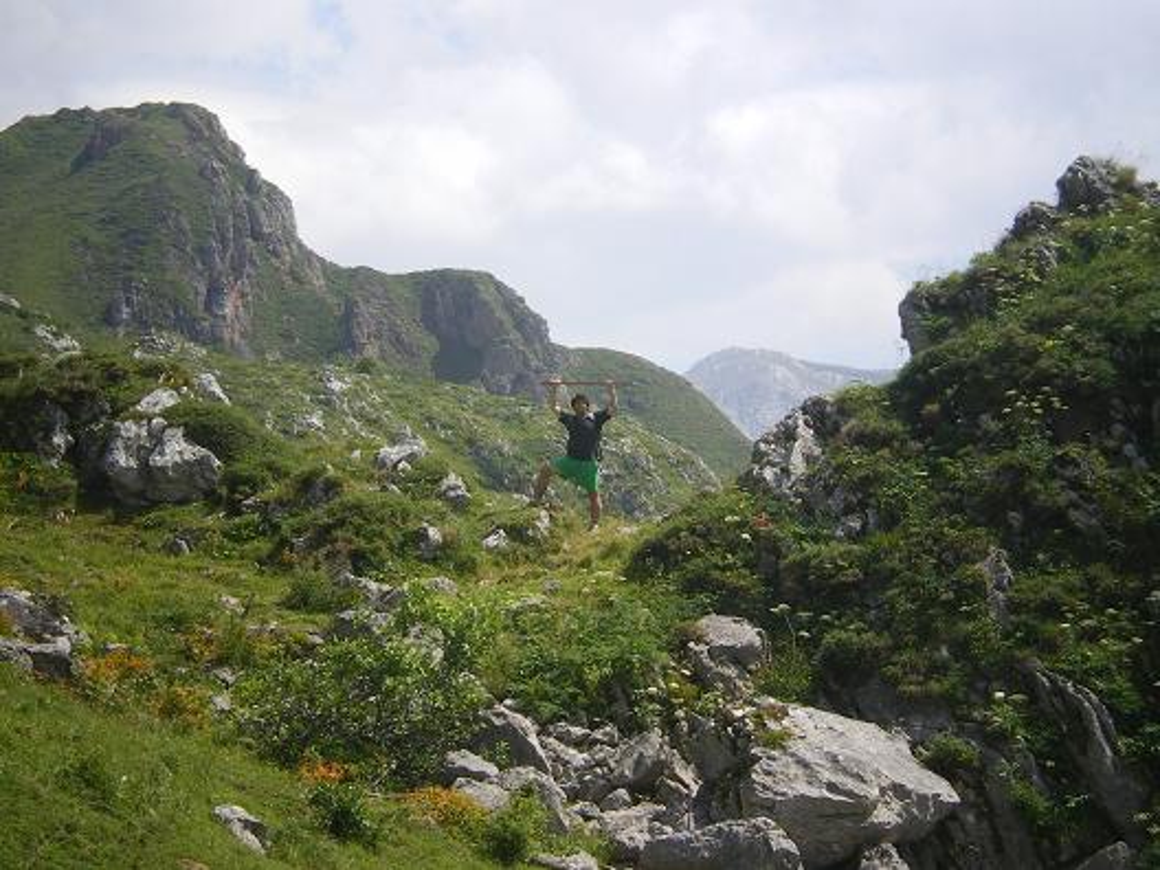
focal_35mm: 114
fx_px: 3820
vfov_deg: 13.0
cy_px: 435
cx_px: 580
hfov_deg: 17.3
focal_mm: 18.9
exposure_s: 1/100
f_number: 8.5
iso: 64
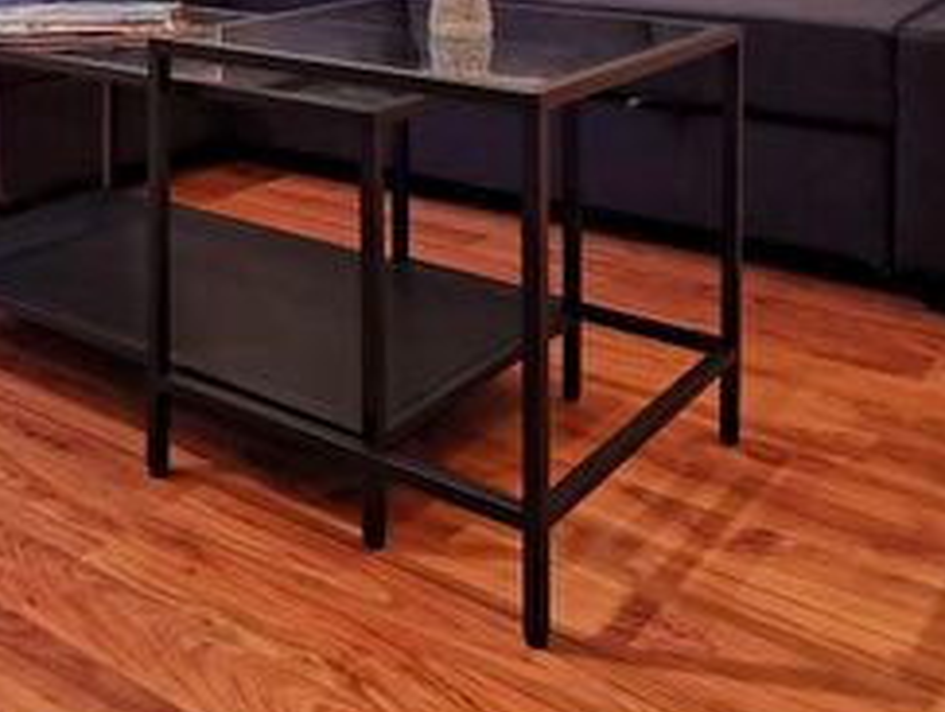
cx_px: 292
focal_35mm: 46
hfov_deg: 40.5
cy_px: -138
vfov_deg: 27.8
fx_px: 1258
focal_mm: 2.35
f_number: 2.2
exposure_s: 1/33.3
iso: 250
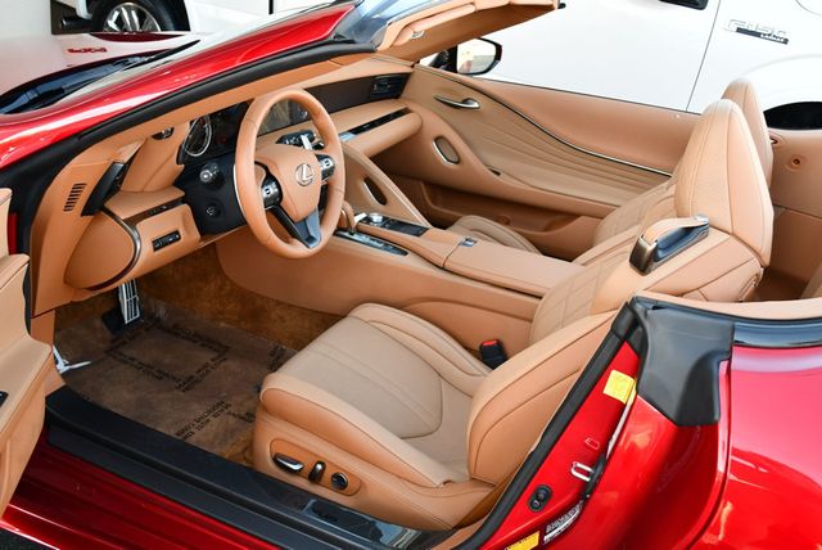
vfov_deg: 36.9
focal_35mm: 36
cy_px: 275
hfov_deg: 53.1
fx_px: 823
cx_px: 411
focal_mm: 18
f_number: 3.5
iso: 450
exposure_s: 1/250
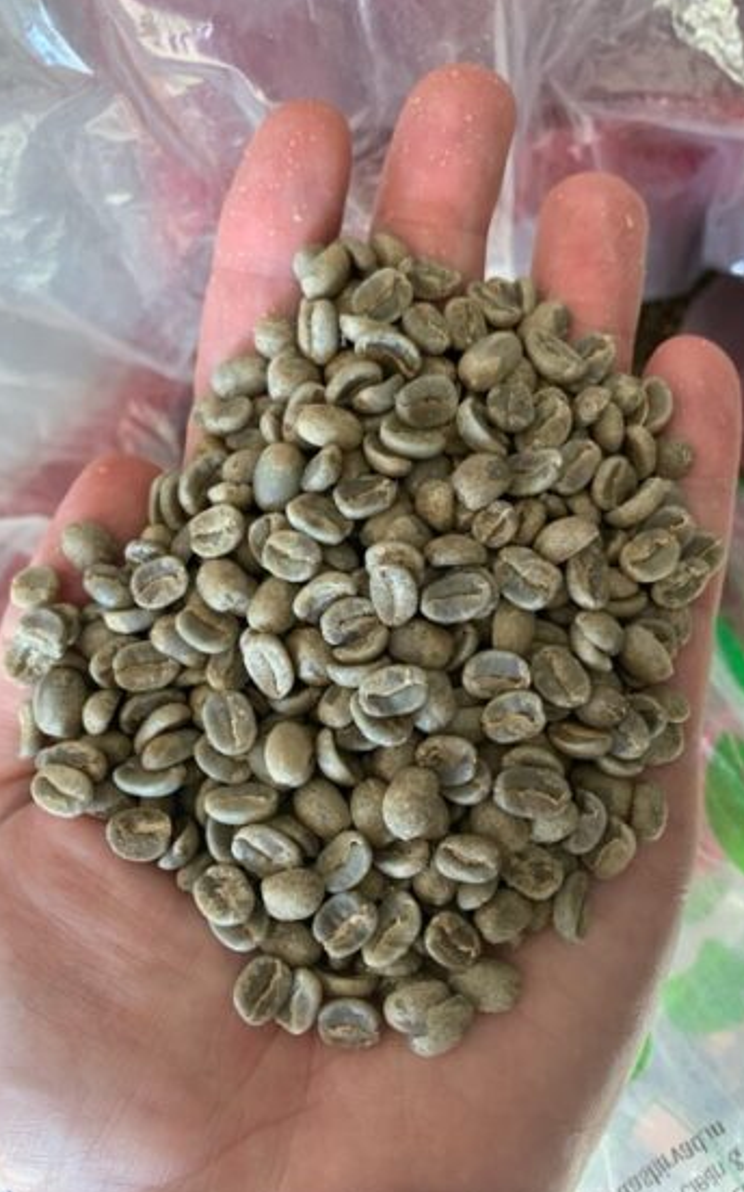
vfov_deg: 66.5
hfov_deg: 44.5
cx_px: 398
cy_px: 599
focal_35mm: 28
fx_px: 909
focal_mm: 4.25
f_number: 1.8
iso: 125
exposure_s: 1/60
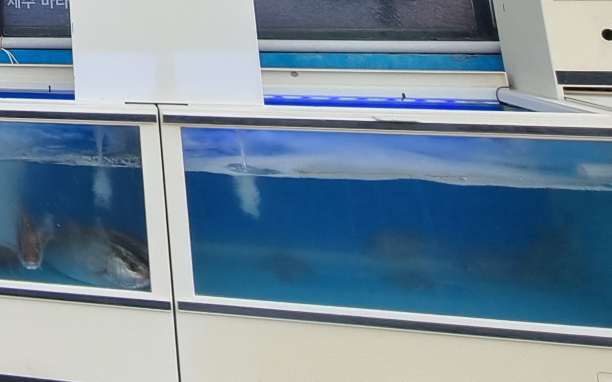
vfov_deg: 23.4
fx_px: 751
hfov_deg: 33.9
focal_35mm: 45
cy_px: -178
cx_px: -157
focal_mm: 2.2
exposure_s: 1/449
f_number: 2.2
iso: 50
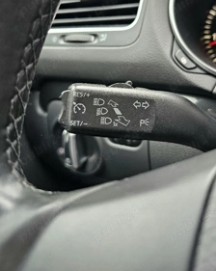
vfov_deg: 54.0
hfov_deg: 45.0
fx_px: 256
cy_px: 79
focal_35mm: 32
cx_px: 144
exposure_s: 1/120
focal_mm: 6.3
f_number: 1.7
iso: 160
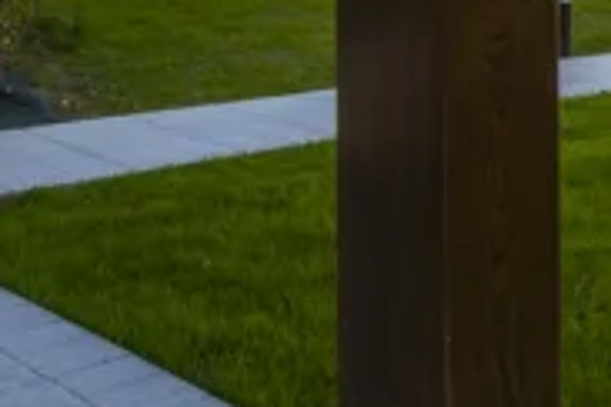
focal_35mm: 69
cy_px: -197
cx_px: 982
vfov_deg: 17.7
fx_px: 1171
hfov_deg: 22.4
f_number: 9
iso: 100
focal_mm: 14
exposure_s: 1/400
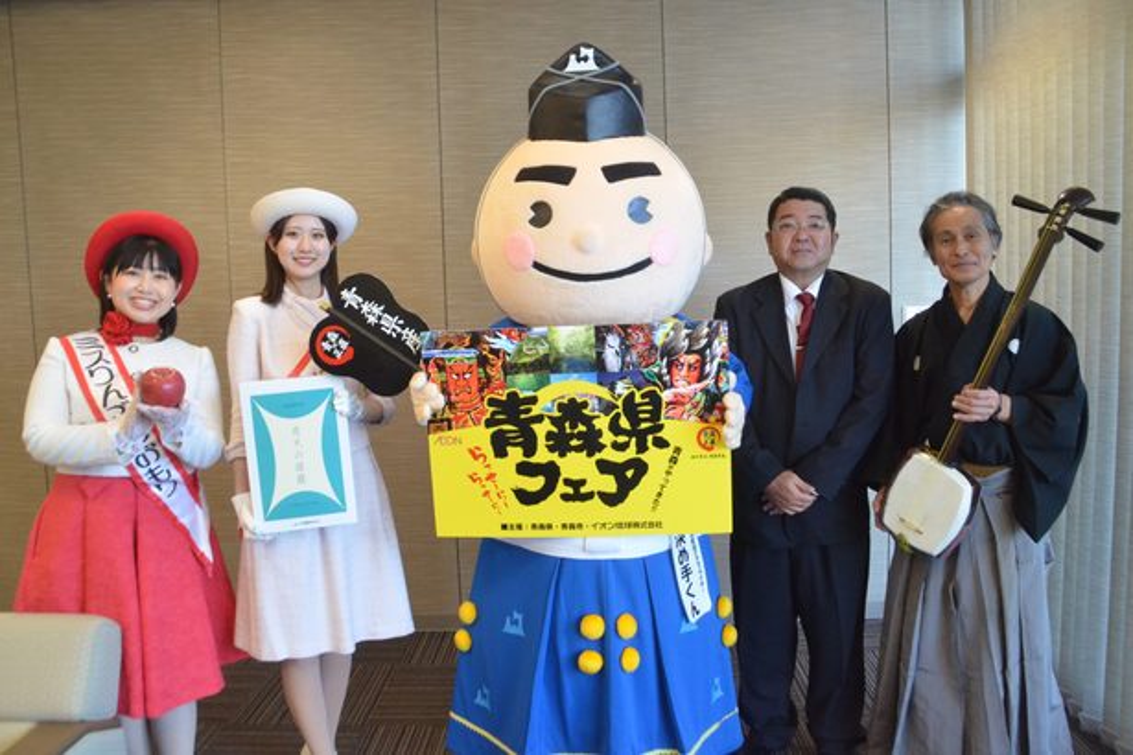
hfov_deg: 67.4
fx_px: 850
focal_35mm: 27
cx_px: 566
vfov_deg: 47.9
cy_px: 378
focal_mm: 18
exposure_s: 1/200
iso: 2500
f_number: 7.1
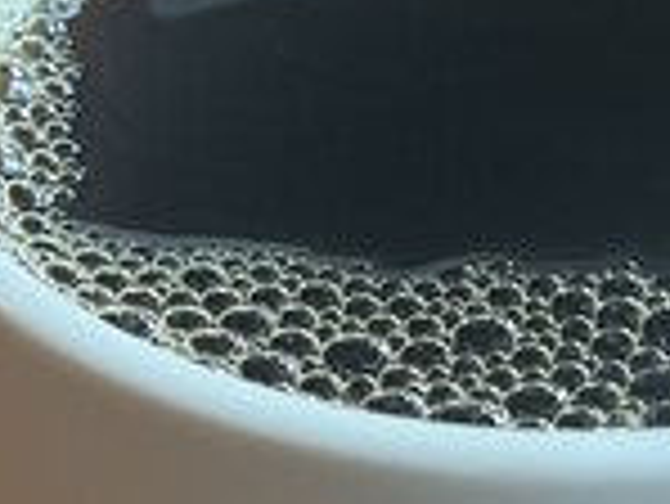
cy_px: 529
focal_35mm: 157
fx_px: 3041
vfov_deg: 9.4
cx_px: 544
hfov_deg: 12.5
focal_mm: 5.1
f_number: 1.6
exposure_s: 1/120
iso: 125
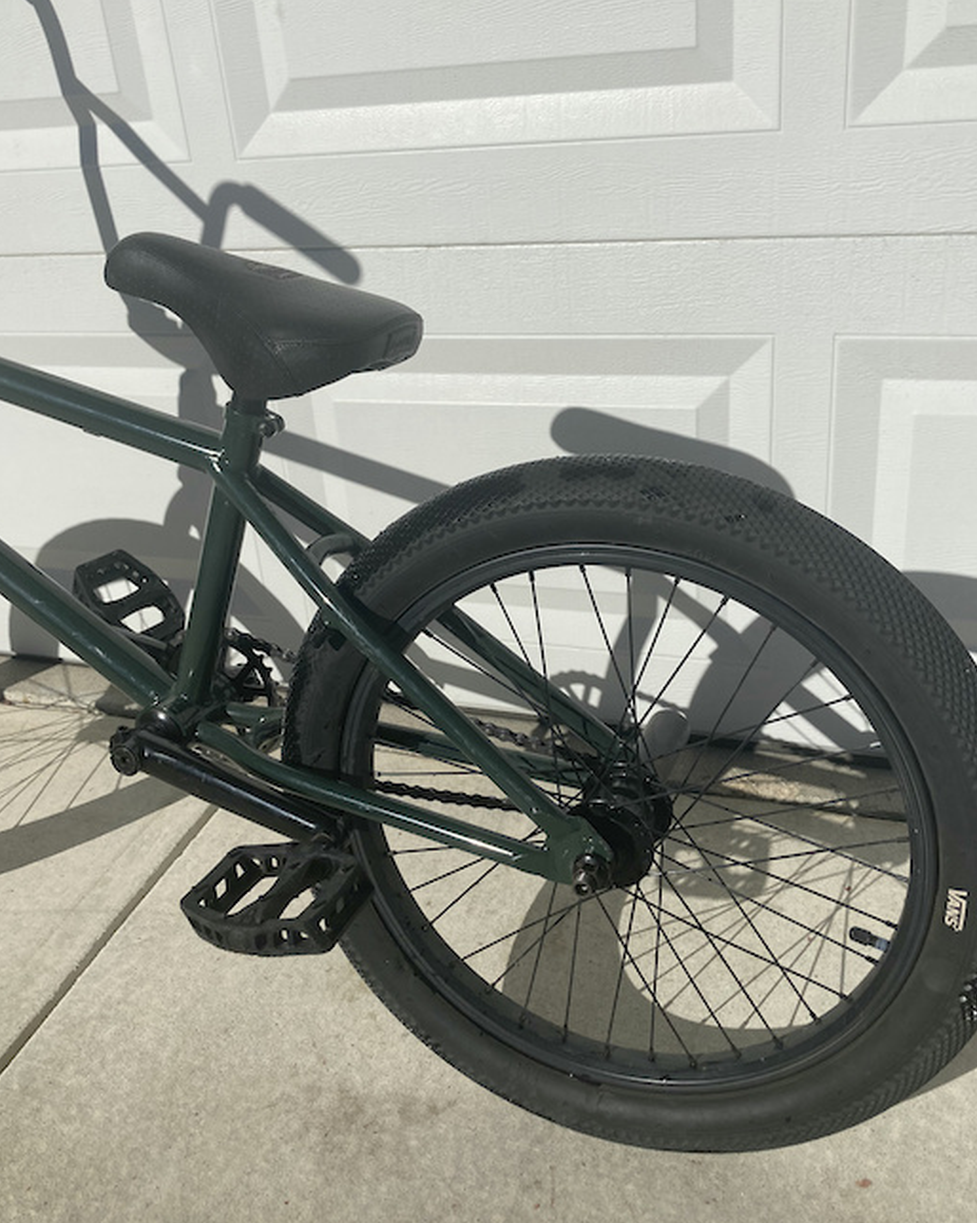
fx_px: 1229
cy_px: 611
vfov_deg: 52.9
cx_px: 468
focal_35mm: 34
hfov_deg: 43.3
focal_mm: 3.99
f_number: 1.8
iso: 20
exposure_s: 1/6024
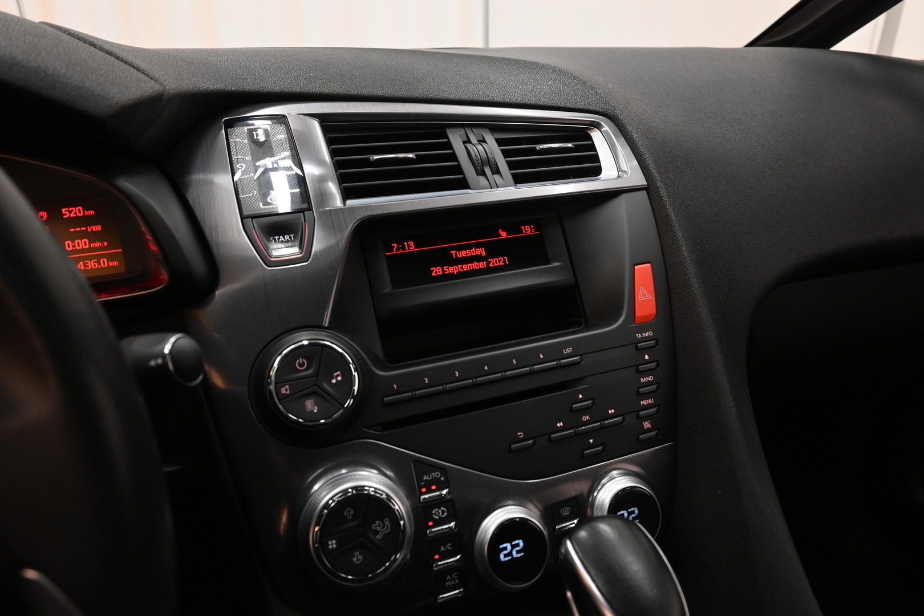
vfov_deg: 53.1
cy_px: 308
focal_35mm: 24
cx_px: 462
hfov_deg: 73.7
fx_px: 616
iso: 1600
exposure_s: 1/80
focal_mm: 16
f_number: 4.5
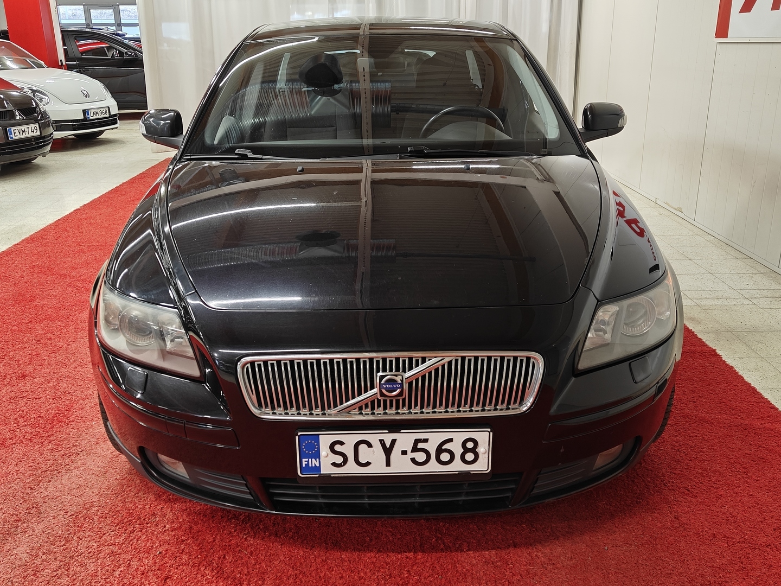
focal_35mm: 33
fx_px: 745
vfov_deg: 42.9
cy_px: 293
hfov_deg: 55.4
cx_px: 390
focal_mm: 5.59
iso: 80
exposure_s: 1/50
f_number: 1.8
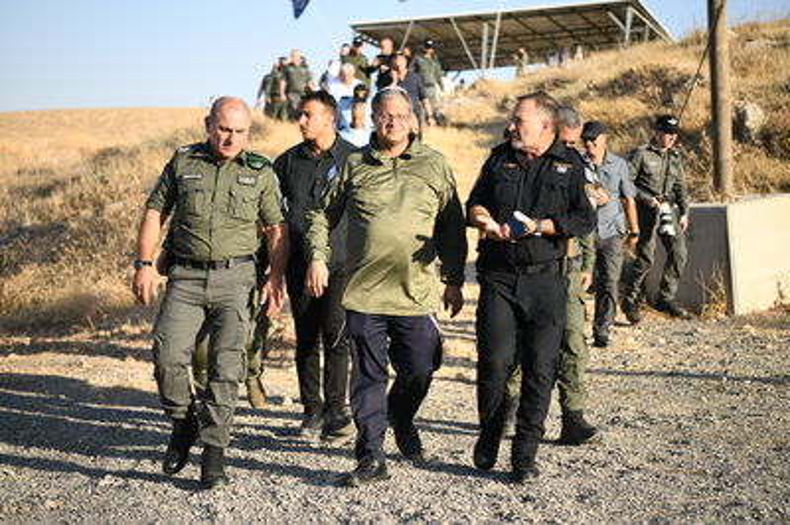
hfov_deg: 31.0
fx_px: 1425
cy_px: 262
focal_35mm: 65
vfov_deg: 20.9
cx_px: 395
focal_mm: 65
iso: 250
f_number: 2.8
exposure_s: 1/1600
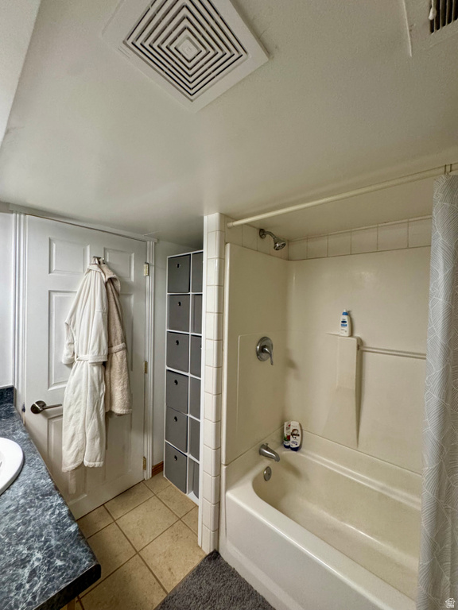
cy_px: 305
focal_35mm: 14
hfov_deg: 85.7
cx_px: 229
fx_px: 247
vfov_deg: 102.1
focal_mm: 2.22
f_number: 2.2
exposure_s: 1/60
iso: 500
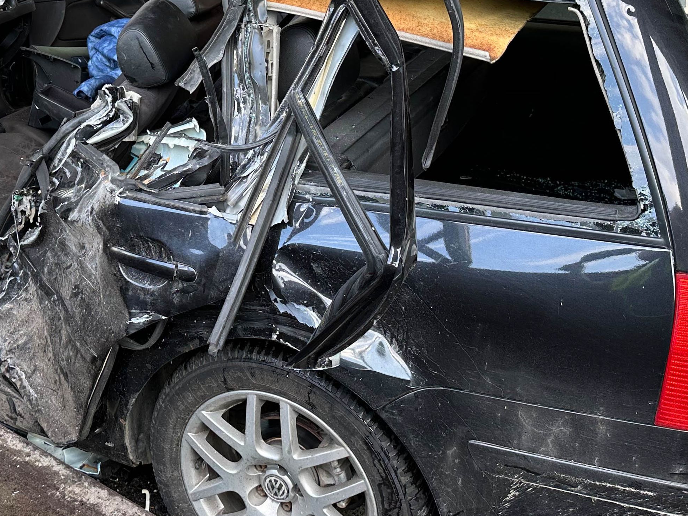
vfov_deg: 29.4
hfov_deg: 37.9
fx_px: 974
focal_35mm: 49
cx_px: 172
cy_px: 152
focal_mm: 6.86
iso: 100
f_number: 1.78
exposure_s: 1/100
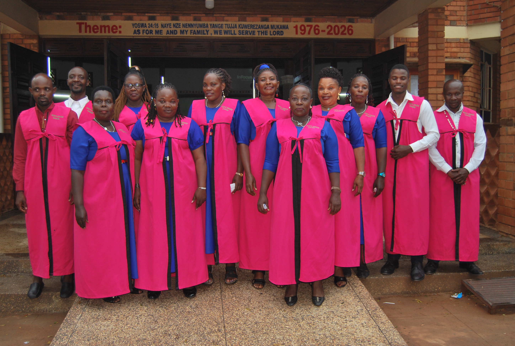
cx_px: 258
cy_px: 173
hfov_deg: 55.0
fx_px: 495
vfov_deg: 38.5
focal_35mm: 34
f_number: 4
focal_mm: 23
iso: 200
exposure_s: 1/125
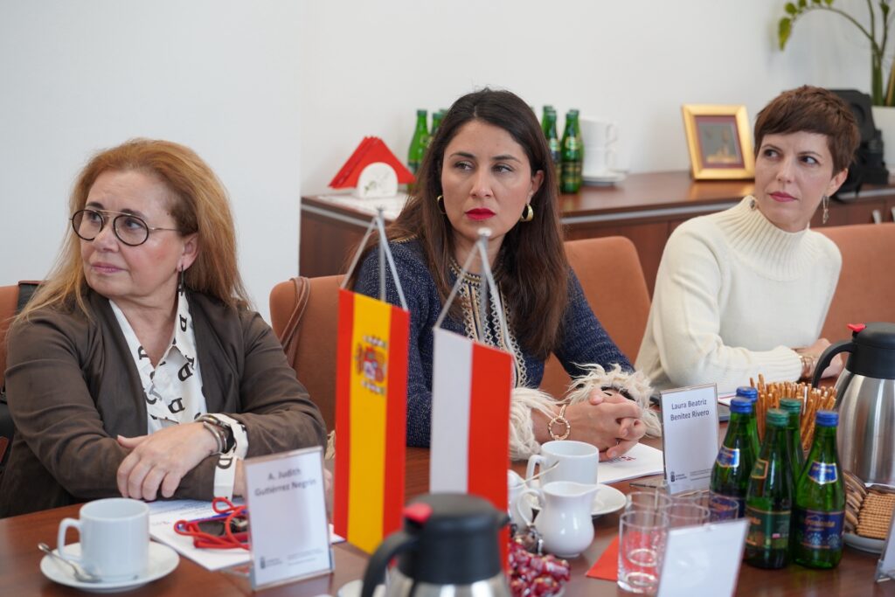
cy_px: 298
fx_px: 1740
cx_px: 448
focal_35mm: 70
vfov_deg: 19.5
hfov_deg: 28.8
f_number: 4
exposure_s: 1/160
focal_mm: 70
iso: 800
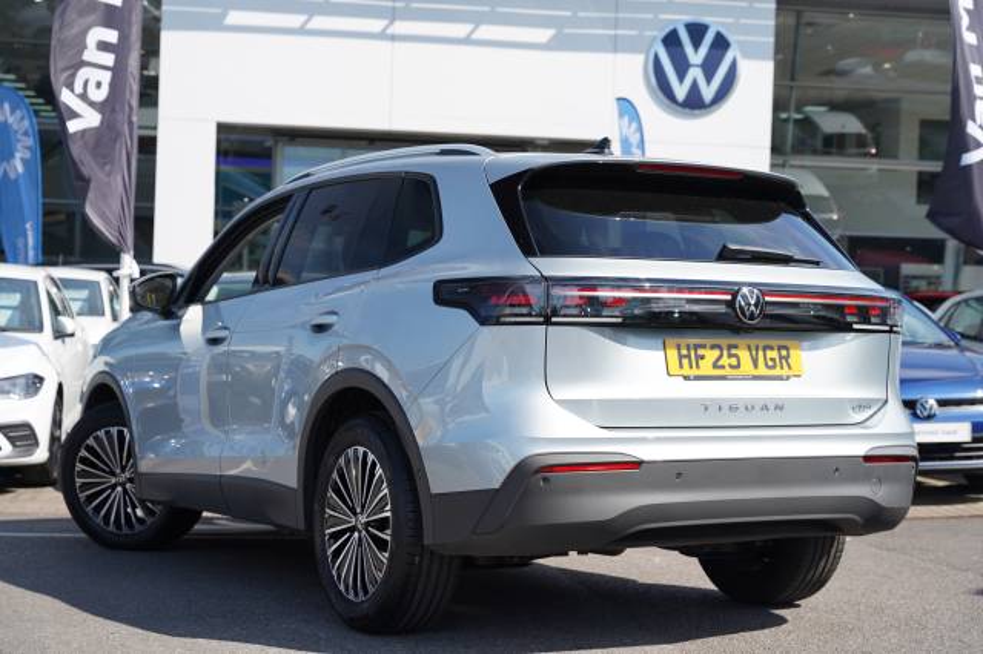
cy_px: 327
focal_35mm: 58
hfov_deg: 34.8
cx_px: 492
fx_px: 1569
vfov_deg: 23.6
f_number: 4.5
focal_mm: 57.5
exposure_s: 1/250
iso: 100
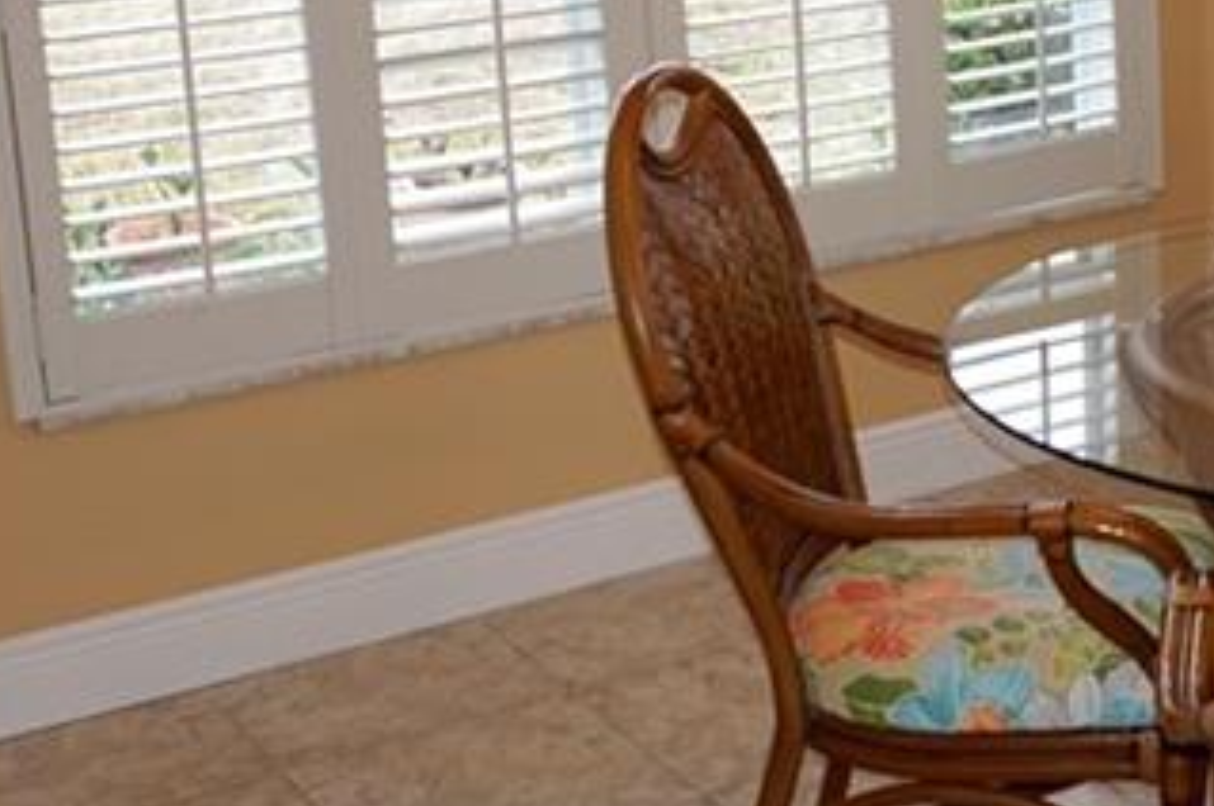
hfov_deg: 25.6
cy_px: 95
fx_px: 2594
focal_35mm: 77
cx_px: 1054
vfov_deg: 17.4
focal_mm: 16
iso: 160
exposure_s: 1/60
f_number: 4
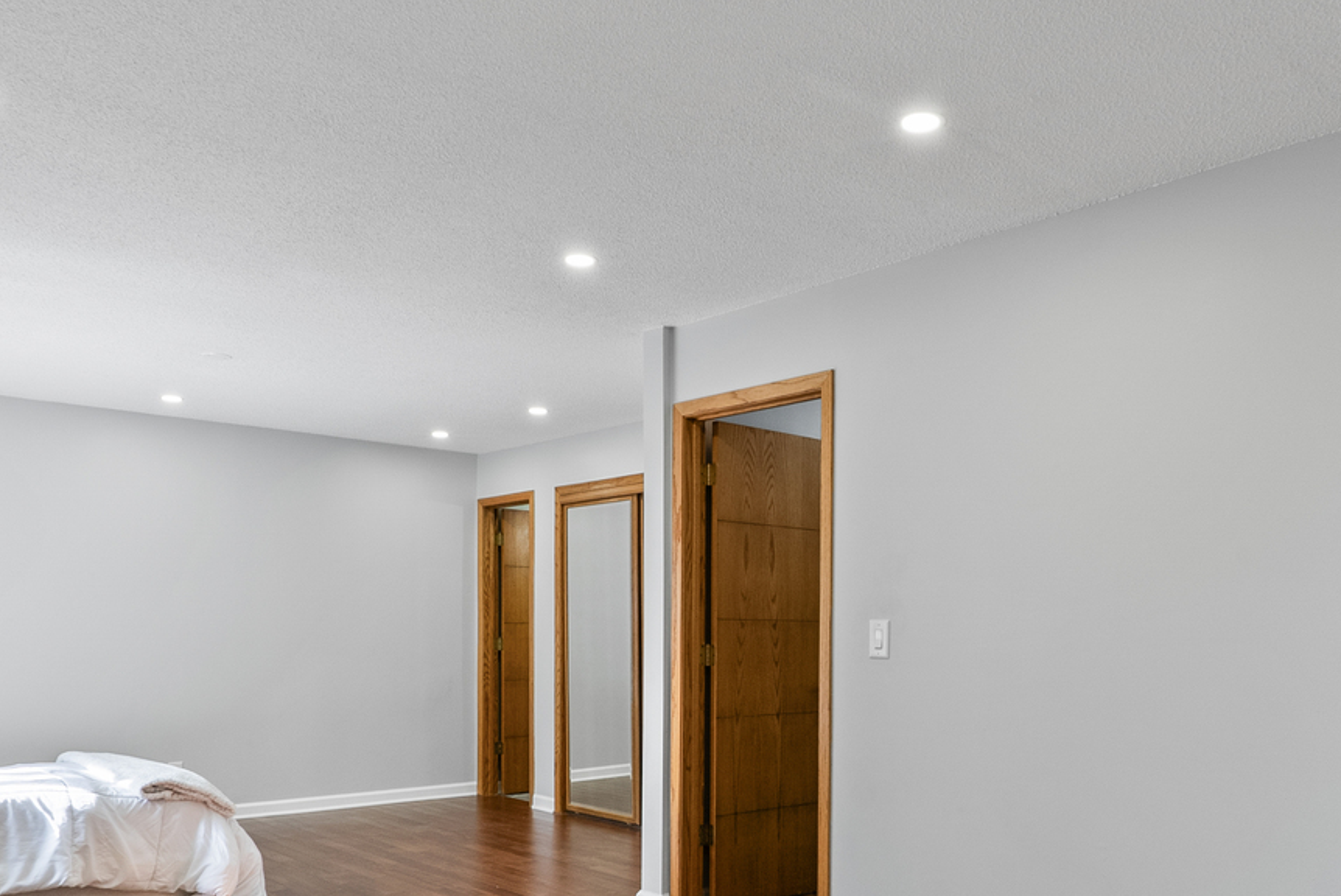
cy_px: 633
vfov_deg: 42.8
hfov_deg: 61.6
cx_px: 766
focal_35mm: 30
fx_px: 1118
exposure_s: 1/15
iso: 400
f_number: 9
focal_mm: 16
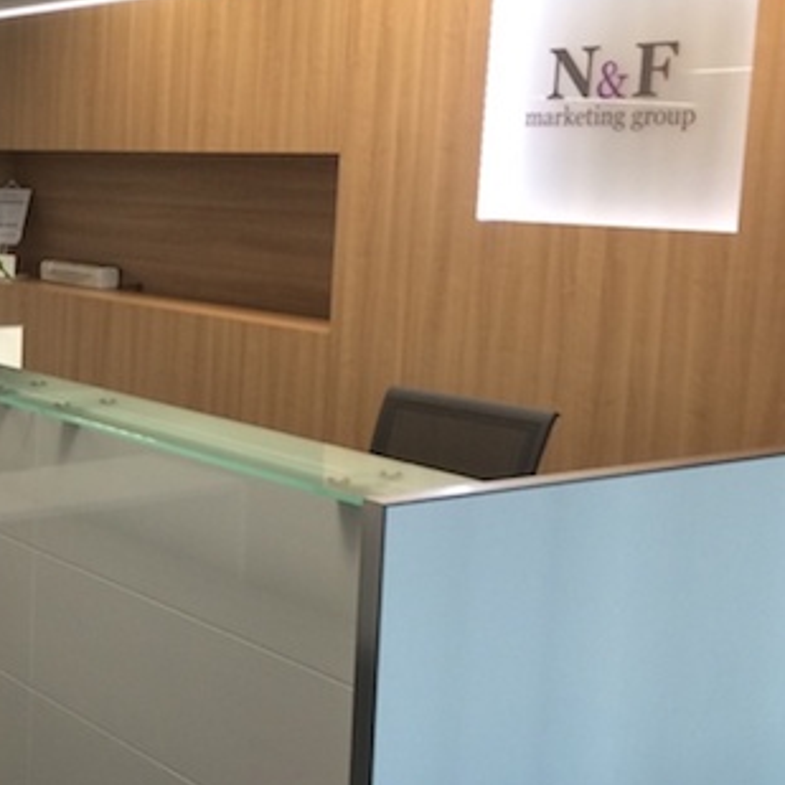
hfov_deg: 26.5
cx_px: -69
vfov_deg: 28.6
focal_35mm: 60
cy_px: 349
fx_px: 1539
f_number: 2.2
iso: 64
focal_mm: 4.12
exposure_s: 1/30
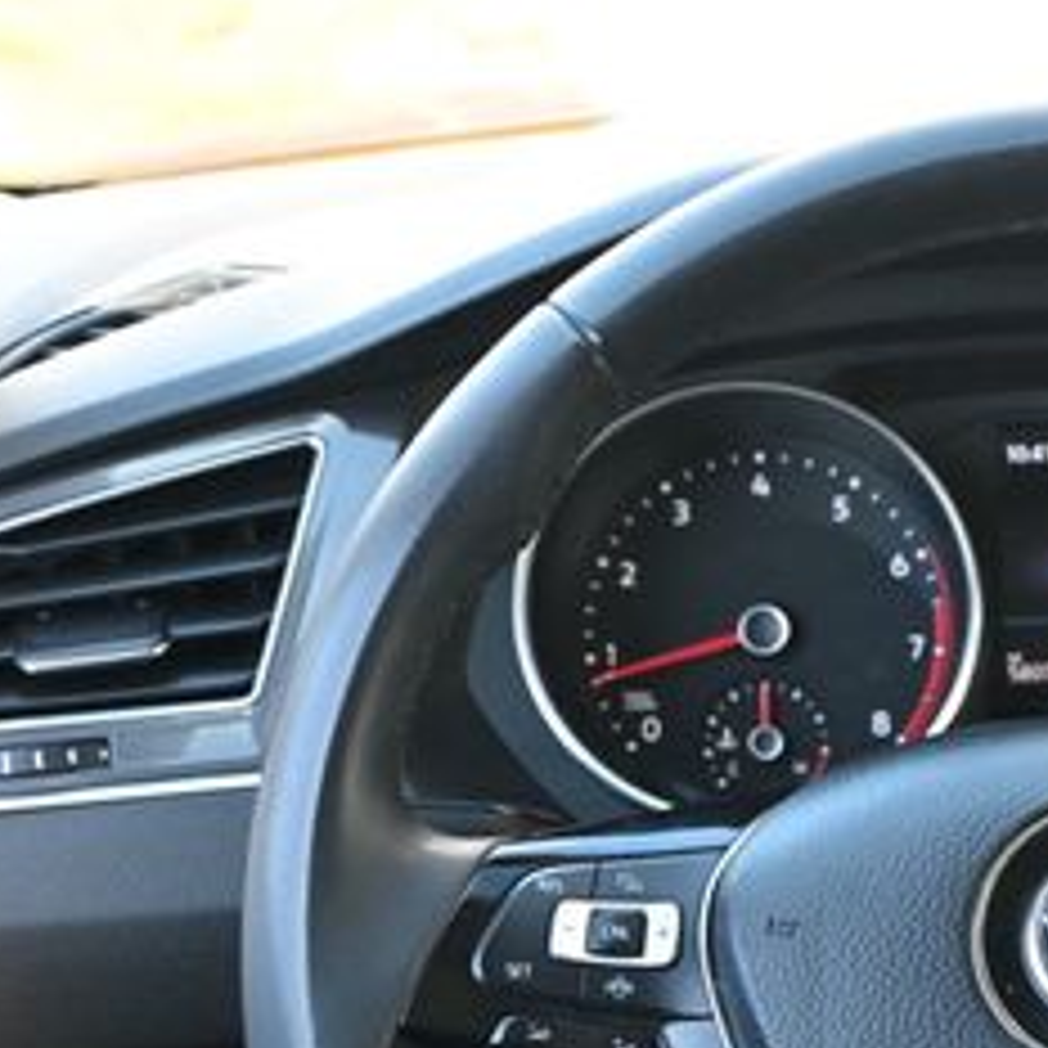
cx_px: 1115
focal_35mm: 114
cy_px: 949
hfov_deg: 15.0
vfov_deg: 15.1
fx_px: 3896
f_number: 5
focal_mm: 32.5
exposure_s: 1/125
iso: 640
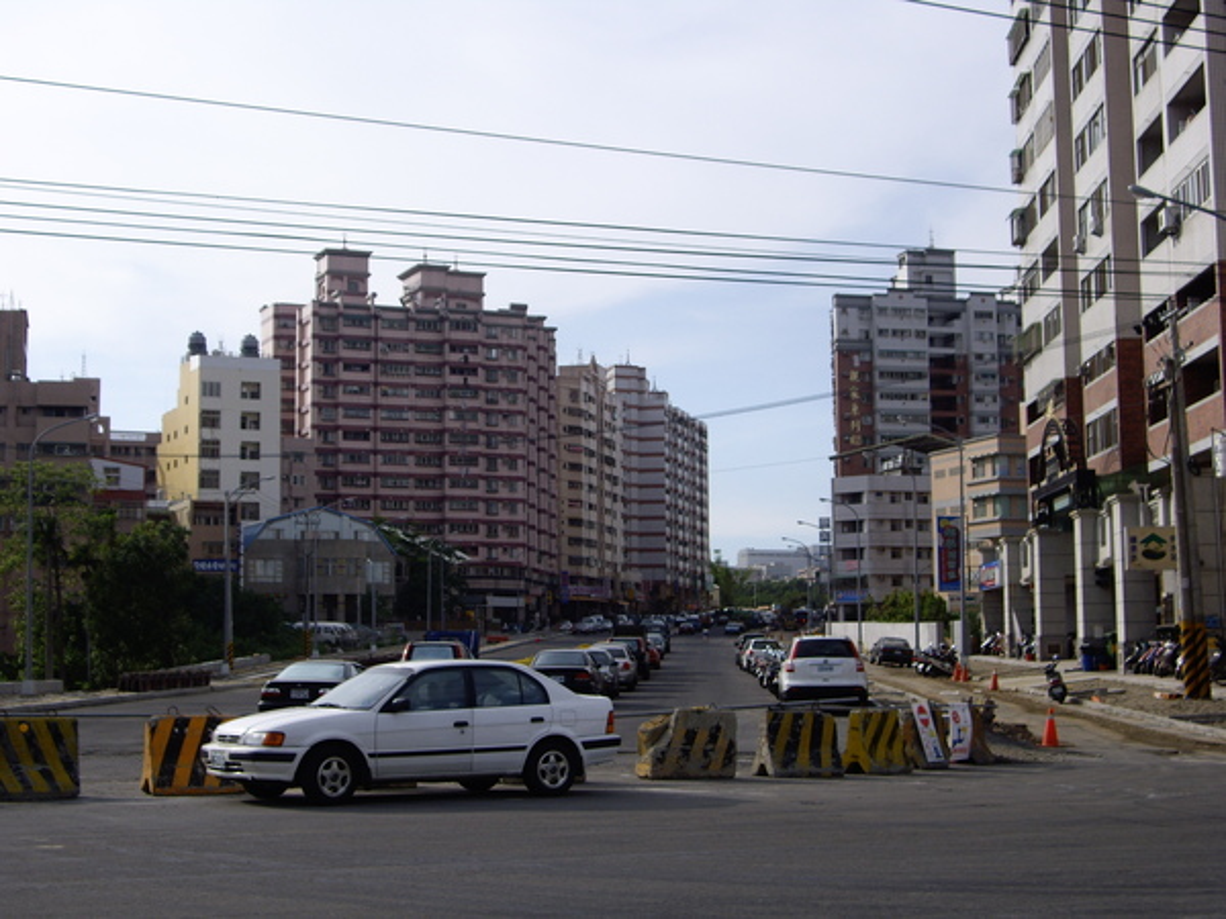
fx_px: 1948
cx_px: 613
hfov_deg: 34.9
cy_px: 460
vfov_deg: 26.6
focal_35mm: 55
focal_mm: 11.5
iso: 64
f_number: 9.7
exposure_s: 1/125
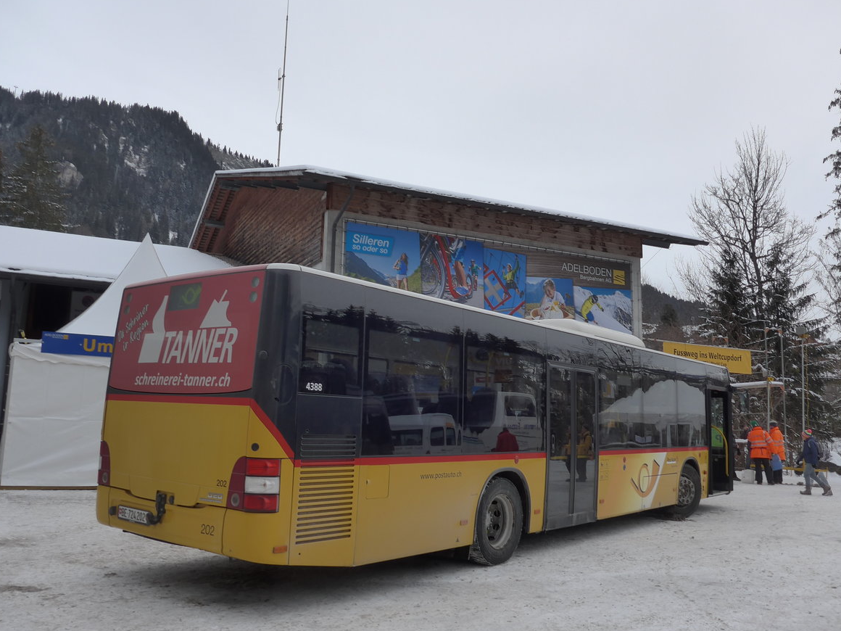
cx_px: 414
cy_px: 322
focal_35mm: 30
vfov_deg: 46.8
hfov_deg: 60.0
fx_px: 729
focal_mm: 6
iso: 160
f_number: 2.8
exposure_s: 1/640
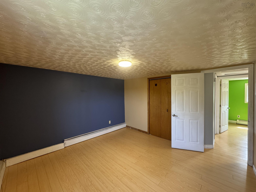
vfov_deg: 85.7
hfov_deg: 102.1
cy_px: 96
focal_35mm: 14
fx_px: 104
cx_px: 128
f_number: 2.2
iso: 320
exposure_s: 1/60
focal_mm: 2.22
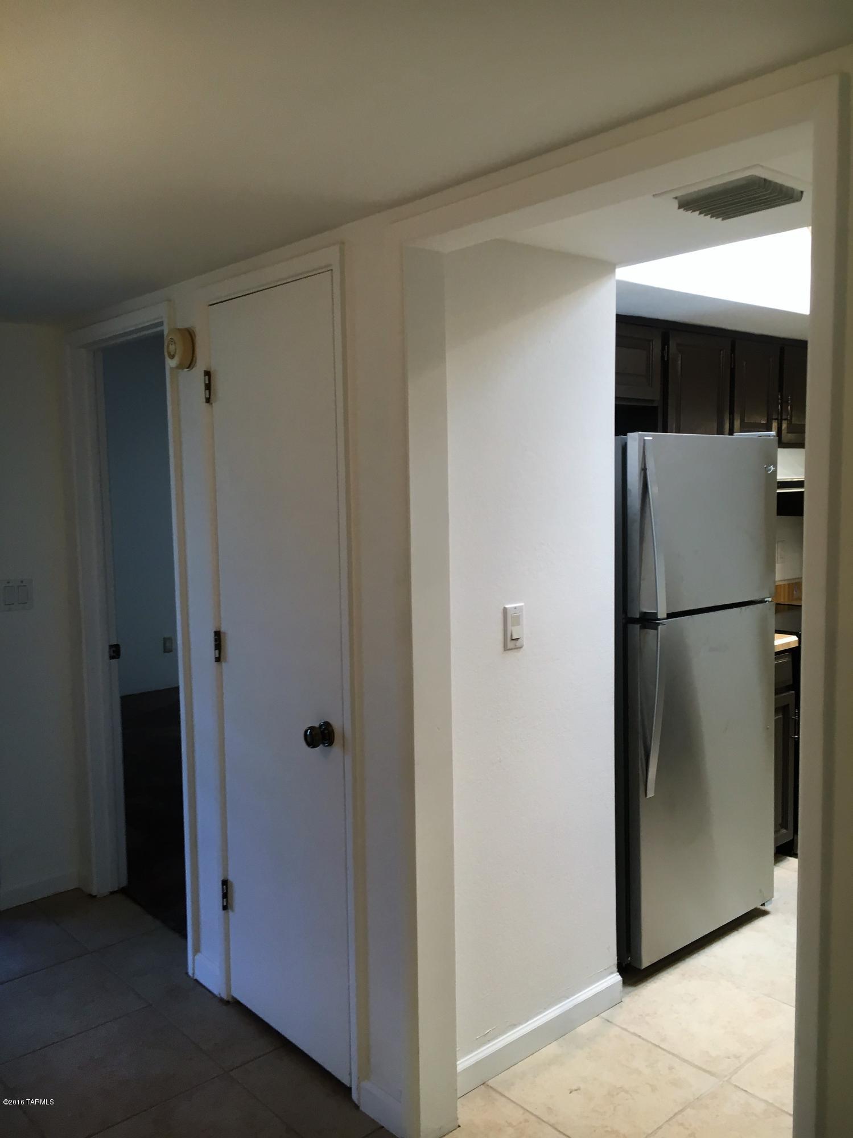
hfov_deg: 48.2
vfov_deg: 61.7
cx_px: 426
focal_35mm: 29
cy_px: 569
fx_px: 953
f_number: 2.2
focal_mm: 4.15
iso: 64
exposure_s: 1/30
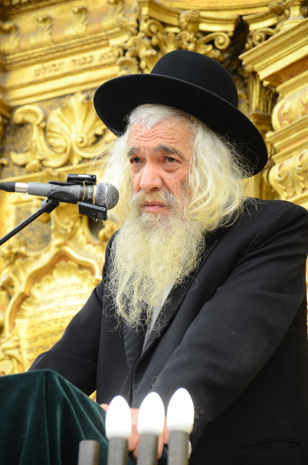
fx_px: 2031
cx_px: 154
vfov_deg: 13.1
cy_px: 232
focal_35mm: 158
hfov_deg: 8.7
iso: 1000
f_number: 5.6
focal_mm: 105
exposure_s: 1/80
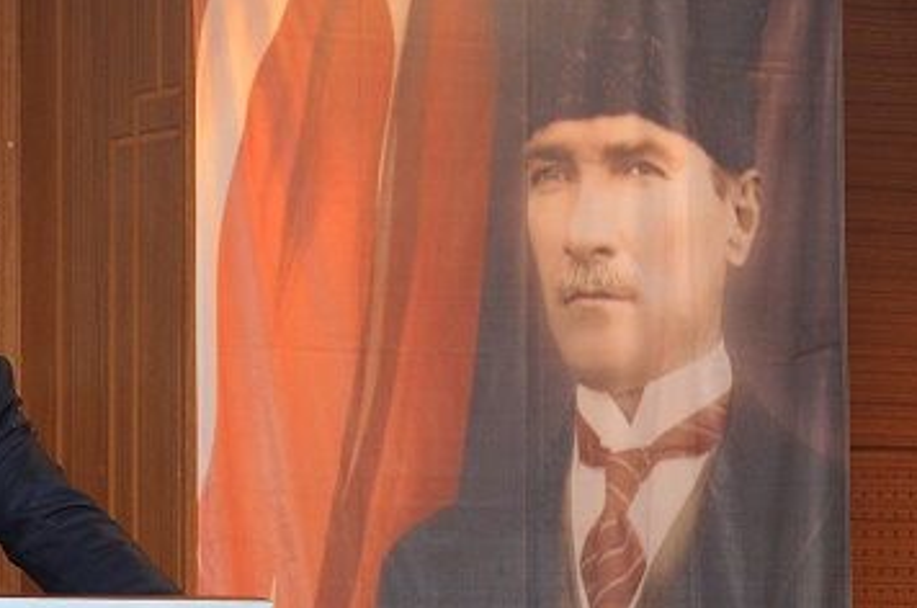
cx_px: -98
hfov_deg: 11.3
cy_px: 330
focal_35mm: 180
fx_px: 4577
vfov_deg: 7.6
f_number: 5
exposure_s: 1/60
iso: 800
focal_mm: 80
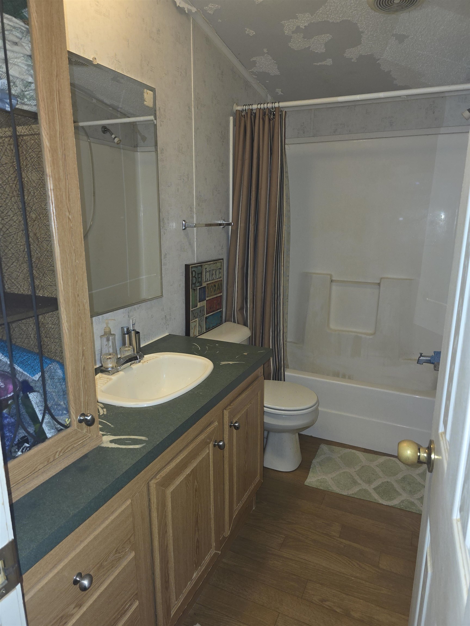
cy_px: 313
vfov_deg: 73.9
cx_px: 235
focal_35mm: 23
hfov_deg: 58.9
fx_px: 416
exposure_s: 1/24
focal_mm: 6.3
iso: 125
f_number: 1.7
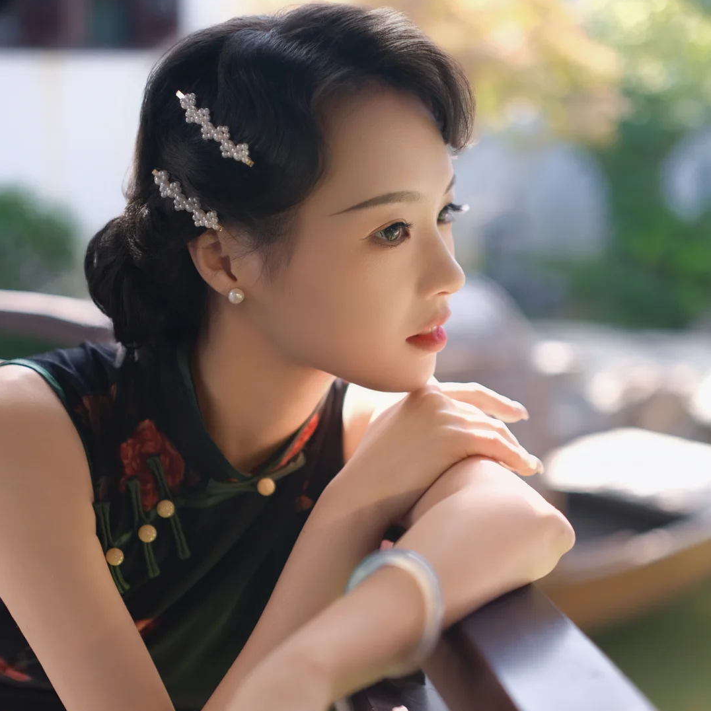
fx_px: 1487
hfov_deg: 26.9
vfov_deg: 26.8
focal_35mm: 64
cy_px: 463
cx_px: 355
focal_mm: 33
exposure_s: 1/500
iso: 400
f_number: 1.4
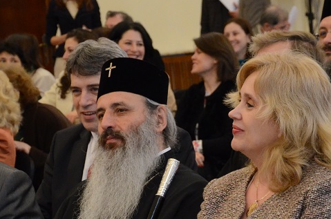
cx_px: 220
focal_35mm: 188
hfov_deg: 11.0
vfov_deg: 7.2
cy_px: 228
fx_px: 1725
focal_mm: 50
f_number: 5
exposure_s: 1/100
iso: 2500
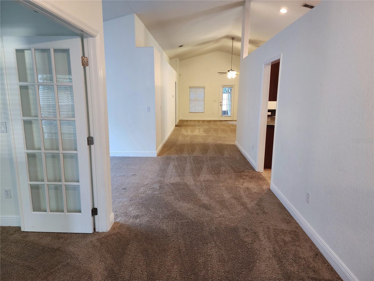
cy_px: 140
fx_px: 248
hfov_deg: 73.9
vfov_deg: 58.9
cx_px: 187
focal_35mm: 23
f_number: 1.8
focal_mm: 6.4
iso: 640
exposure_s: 1/60
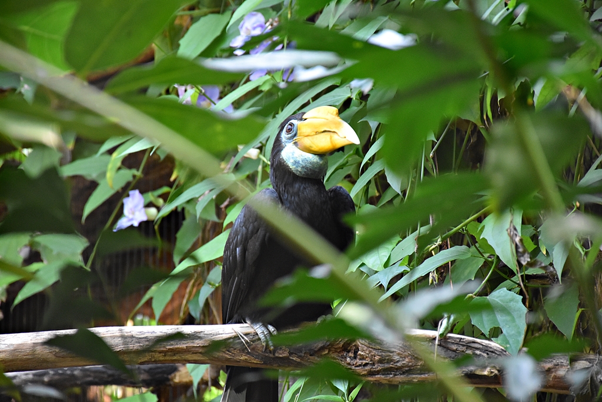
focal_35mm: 210
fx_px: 3512
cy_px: 201
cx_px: 301
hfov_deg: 9.8
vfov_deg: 6.5
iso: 2200
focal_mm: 140
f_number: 5.6
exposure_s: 1/125
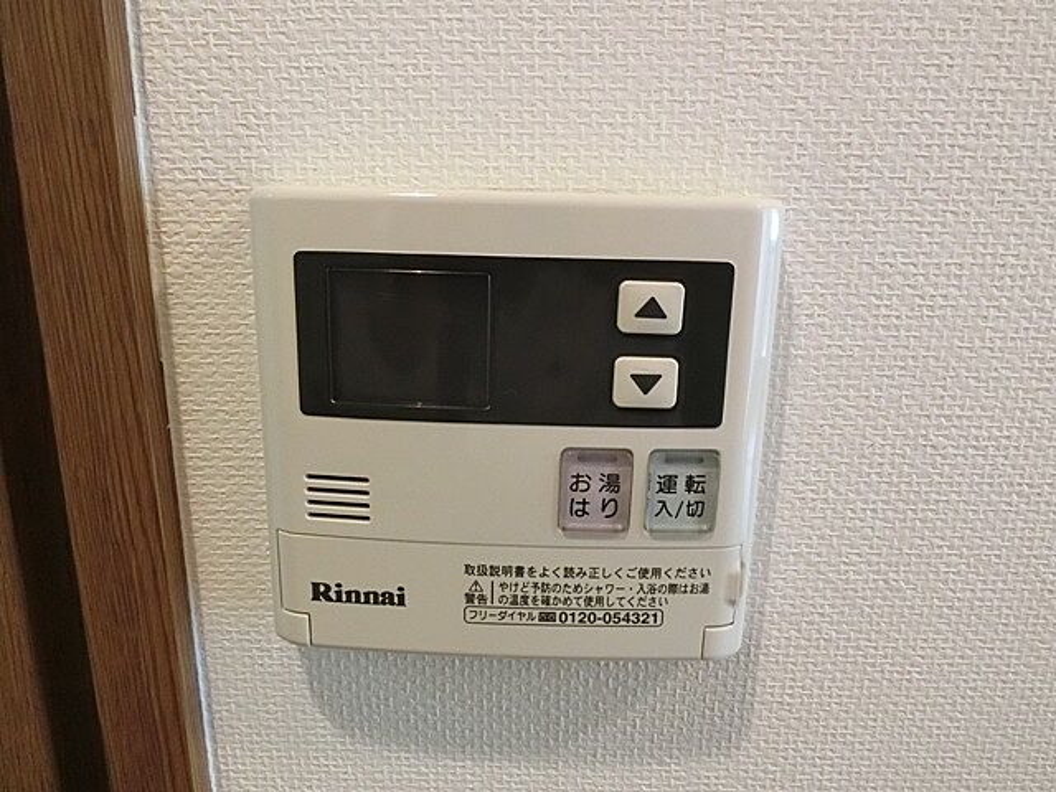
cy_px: 396
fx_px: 763
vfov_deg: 54.9
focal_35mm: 25
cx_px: 528
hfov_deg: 69.4
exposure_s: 1/60
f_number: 3.5
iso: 800
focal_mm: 4.5
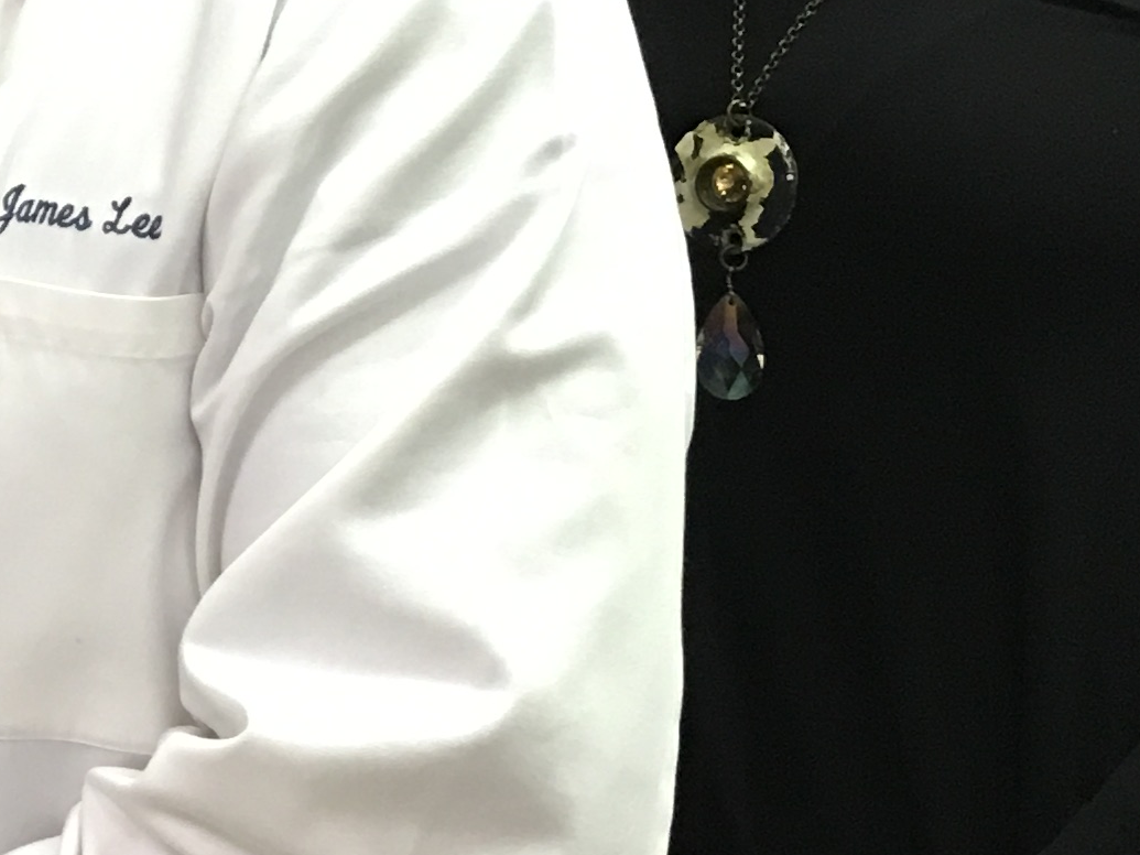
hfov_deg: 15.7
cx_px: -677
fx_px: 3721
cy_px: 17
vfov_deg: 12.9
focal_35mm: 113
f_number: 2.2
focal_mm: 4.15
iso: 80
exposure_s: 1/15
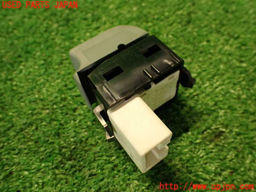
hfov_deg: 60.0
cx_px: 128
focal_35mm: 30
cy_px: 96
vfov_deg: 46.8
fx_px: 222
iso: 250
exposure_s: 1/30
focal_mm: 5.4
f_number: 2.3
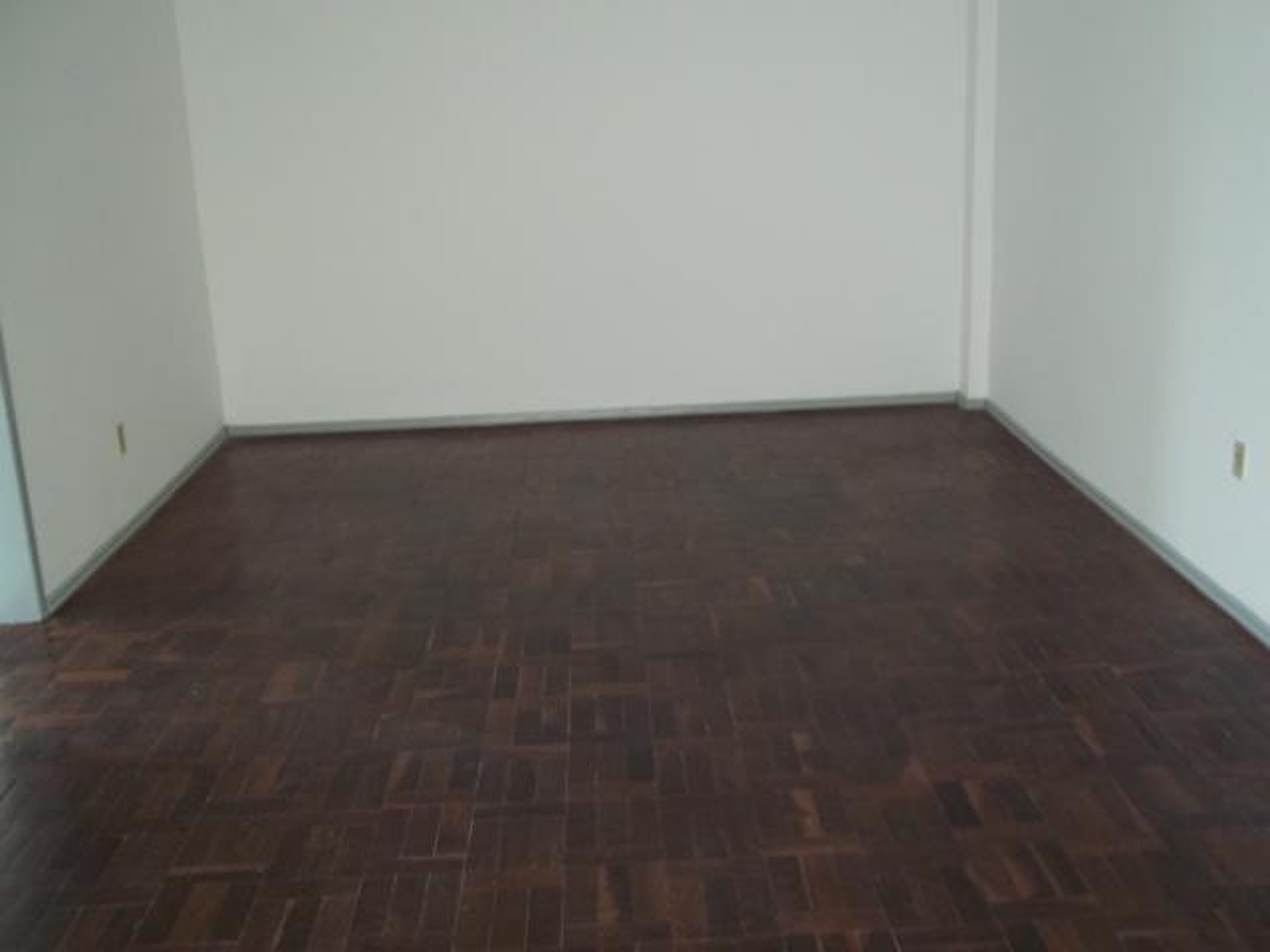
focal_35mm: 36
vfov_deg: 39.7
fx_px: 1321
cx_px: 635
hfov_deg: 51.4
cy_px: 476
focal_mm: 6.5
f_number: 3.1
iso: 138
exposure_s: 1/30
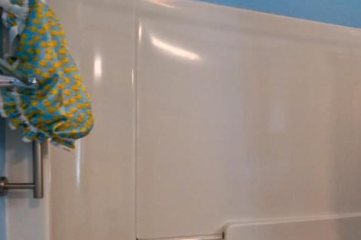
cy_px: 168
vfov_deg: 27.3
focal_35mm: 49
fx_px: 491
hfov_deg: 28.6
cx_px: 522
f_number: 4
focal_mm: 16
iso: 1000
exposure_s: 1/160
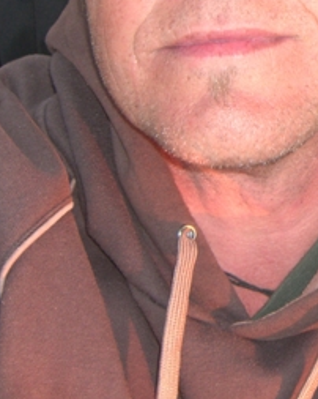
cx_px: 390
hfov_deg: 15.7
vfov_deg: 20.1
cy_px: 55
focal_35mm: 94
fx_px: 1107
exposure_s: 1/60
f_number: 2.8
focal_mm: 7.9
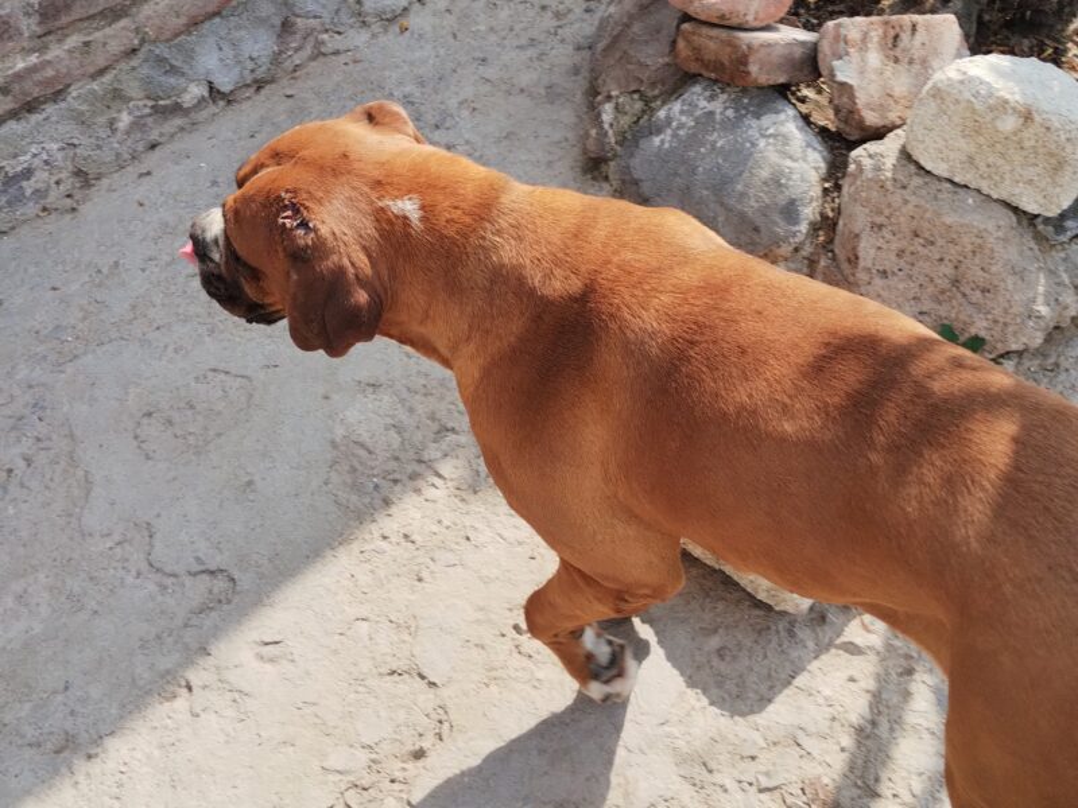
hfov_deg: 63.4
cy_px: 404
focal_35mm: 28
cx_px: 539
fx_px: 872
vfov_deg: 49.7
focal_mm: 4.27
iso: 100
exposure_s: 1/350
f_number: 1.8
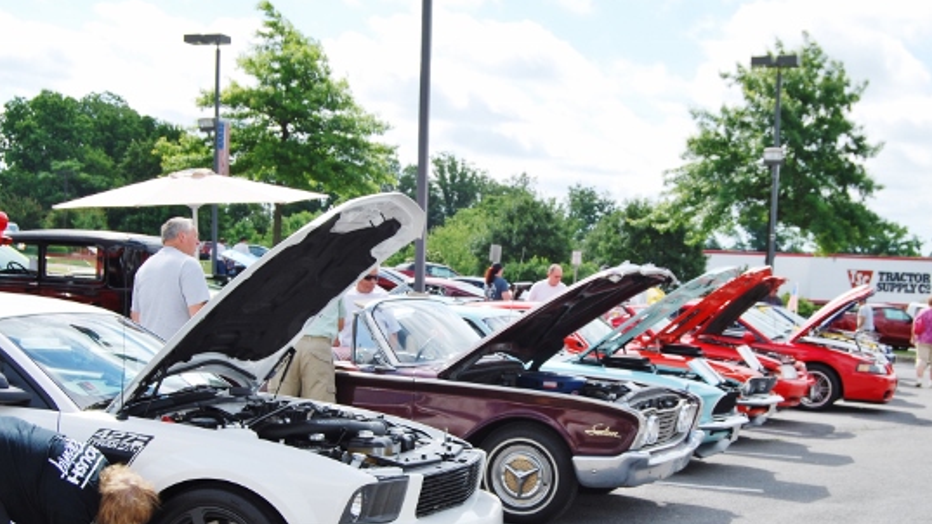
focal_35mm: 60
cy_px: 319
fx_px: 1483
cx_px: 498
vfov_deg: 20.0
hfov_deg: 34.9
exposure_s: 1/250
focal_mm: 32
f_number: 8
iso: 100
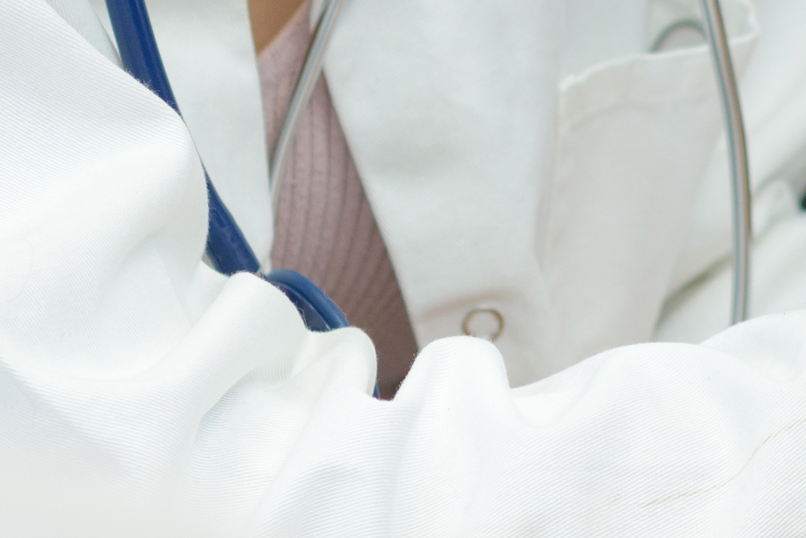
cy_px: -525
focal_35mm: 500
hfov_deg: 4.1
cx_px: 1099
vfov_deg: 2.7
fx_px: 11198
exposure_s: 1/100
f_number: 3.5
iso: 320
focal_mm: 85
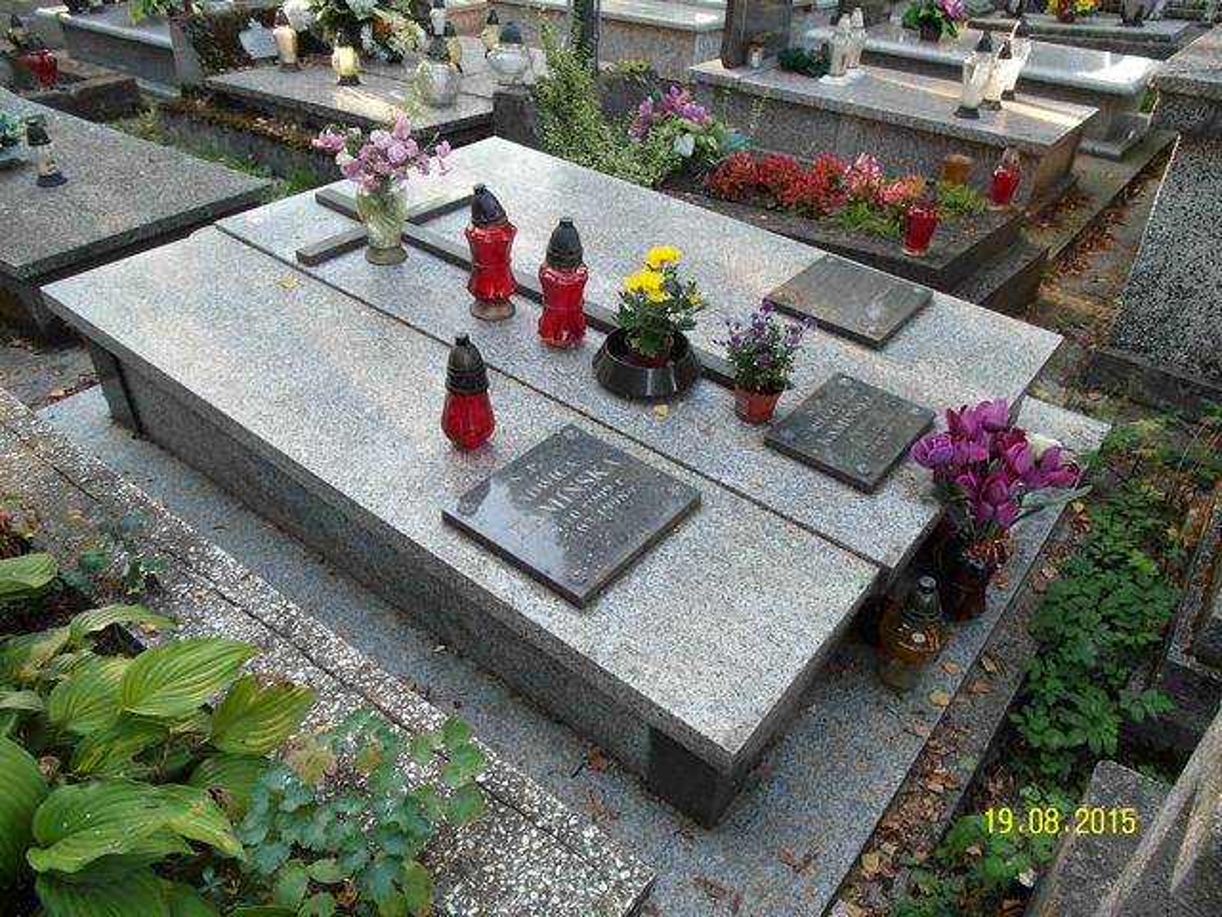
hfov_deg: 71.6
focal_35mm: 24
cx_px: 611
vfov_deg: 56.8
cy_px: 458
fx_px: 847
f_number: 3.4
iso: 100
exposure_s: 1/45
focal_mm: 5.2
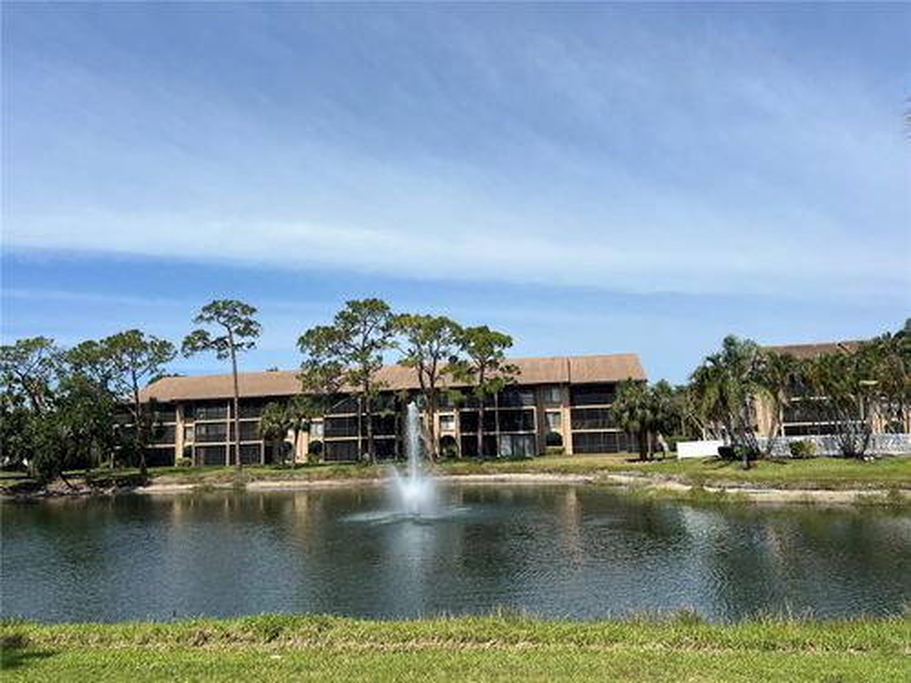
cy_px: 342
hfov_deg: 67.3
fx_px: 684
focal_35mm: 26
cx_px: 456
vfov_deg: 53.1
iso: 50
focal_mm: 5.7
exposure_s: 1/6993
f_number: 1.5
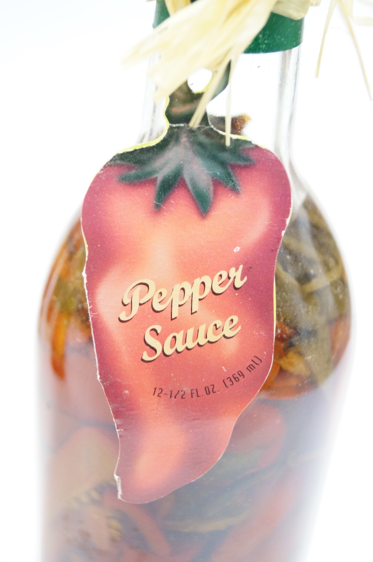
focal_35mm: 52
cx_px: 186
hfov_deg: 25.7
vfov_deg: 37.9
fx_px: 819
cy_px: 281
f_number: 5
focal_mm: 35
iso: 3200
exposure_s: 1/30
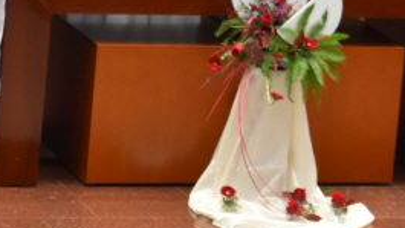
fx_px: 4467
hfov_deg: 5.2
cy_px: -145
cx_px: 156
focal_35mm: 416
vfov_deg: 2.9
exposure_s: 1/60
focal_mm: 70
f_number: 4.5
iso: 900
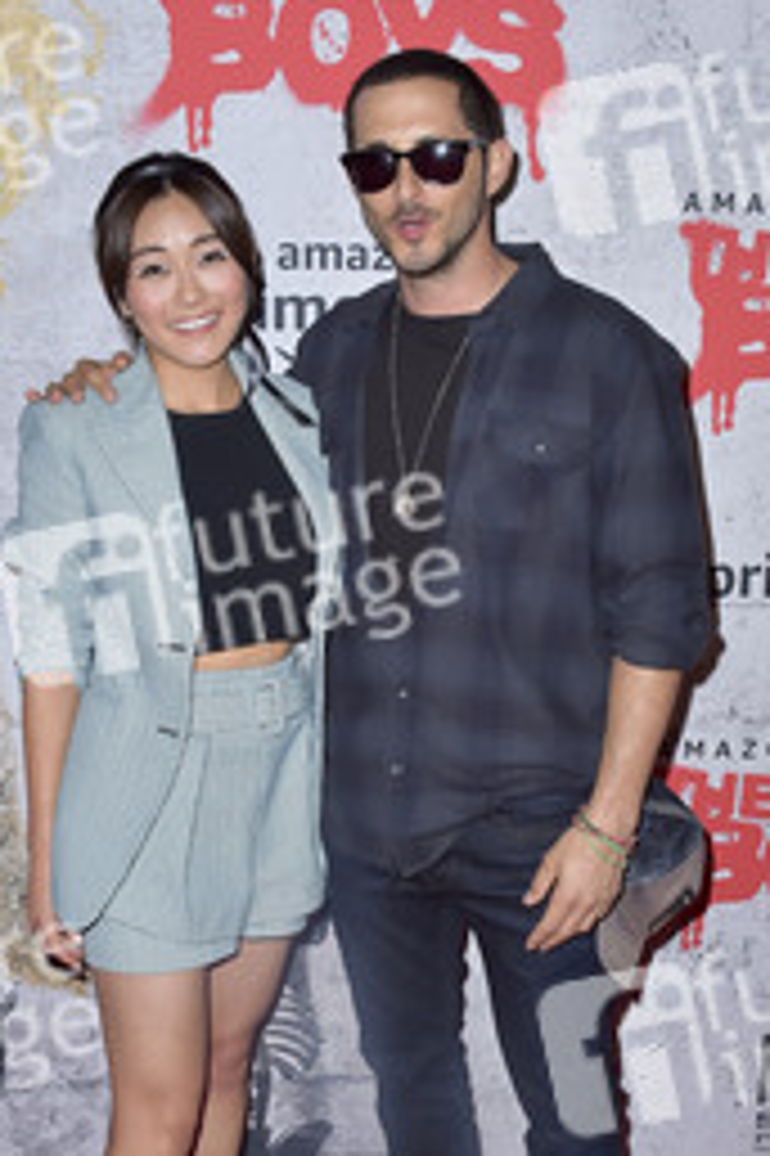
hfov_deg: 25.5
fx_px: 1703
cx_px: 362
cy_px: 805
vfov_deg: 37.0
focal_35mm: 53
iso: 320
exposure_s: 1/250
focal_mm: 34
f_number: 7.1
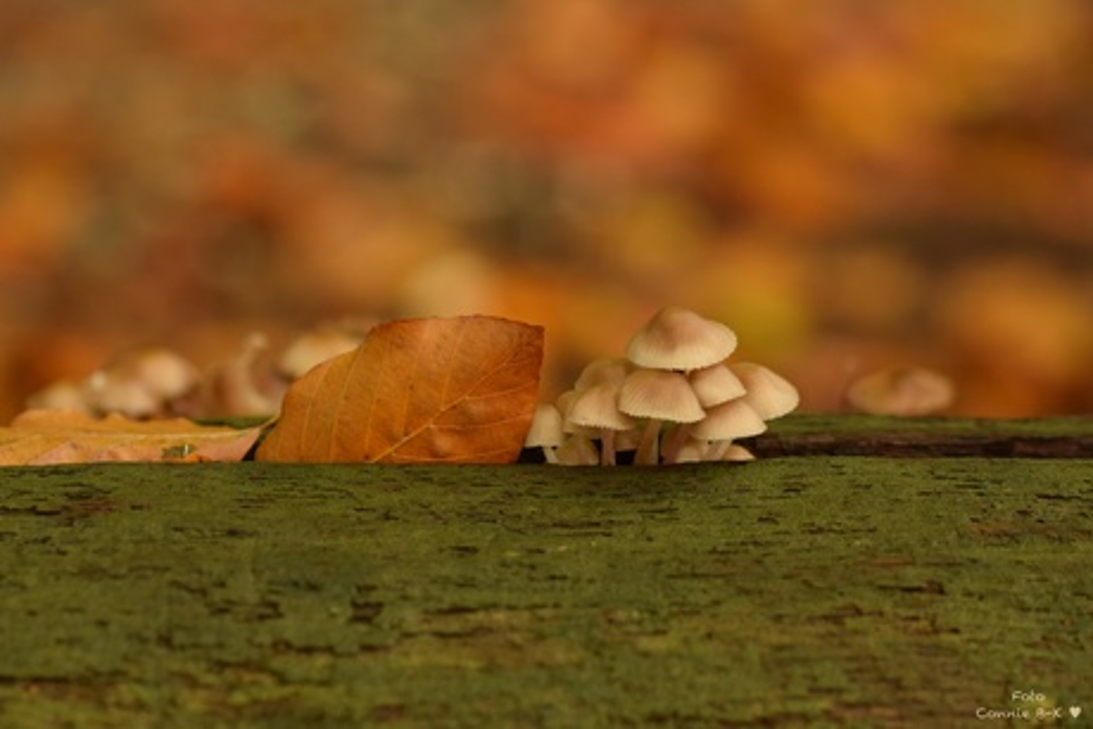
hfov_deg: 15.2
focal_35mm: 135
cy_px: 364
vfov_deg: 10.2
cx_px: 546
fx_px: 4100
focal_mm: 90
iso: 400
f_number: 3.2
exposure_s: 1/250
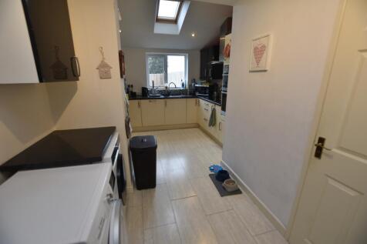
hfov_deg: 100.4
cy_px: 122
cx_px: 184
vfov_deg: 77.3
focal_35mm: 15
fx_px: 153
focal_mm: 10
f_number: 3.5
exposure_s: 1/40
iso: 100
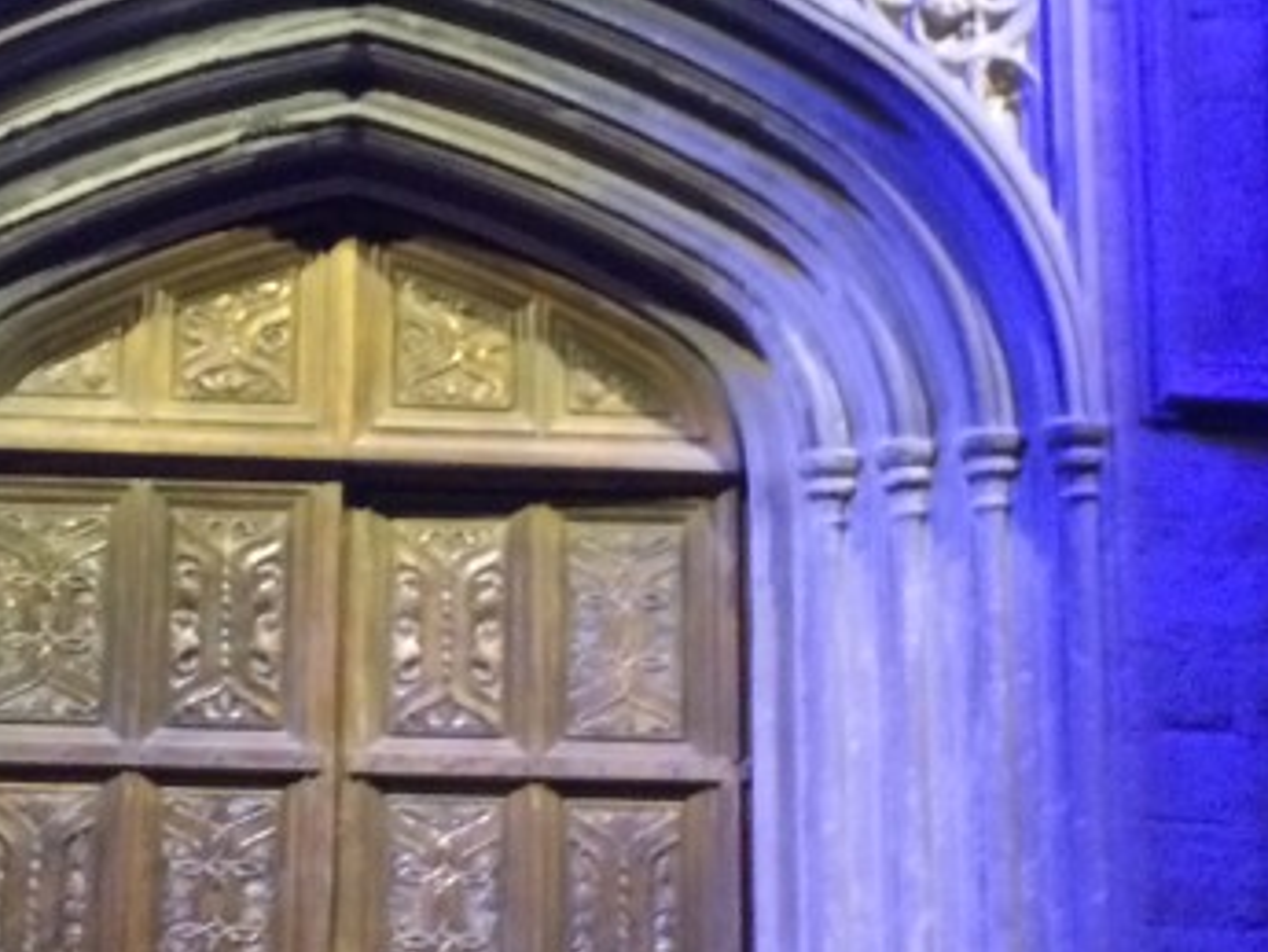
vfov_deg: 17.1
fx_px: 3151
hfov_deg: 22.6
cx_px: 375
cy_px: 232
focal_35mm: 86
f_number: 2.2
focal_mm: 4.15
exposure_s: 1/30
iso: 320
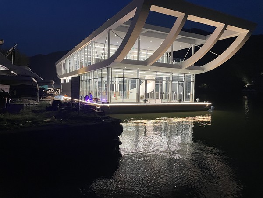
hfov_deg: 67.3
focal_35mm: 26
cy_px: 99
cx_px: 132
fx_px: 198
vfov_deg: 53.1
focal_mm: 4.2
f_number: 1.6
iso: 400
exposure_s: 1/40
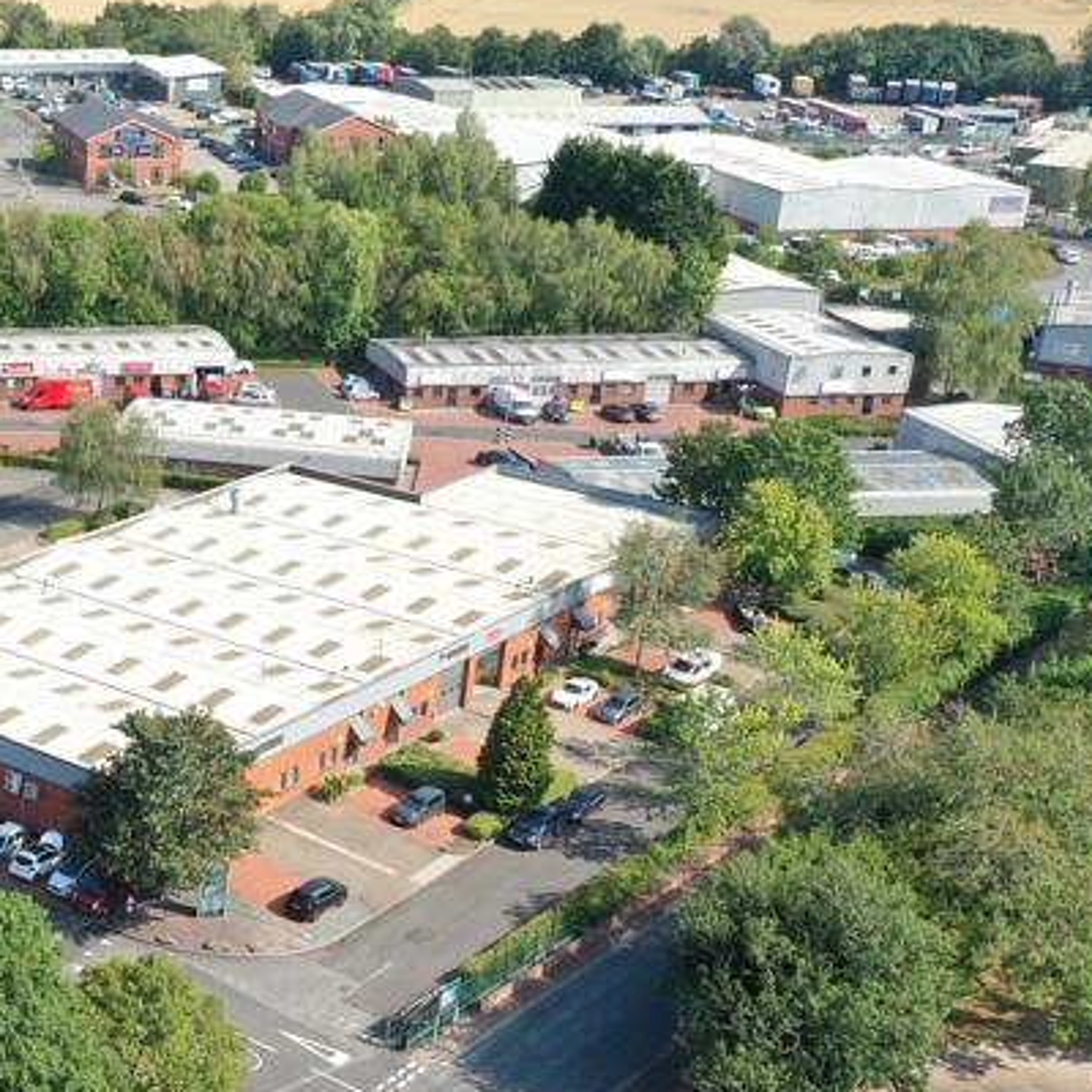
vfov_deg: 28.1
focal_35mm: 61
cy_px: 632
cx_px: -268
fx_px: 2177
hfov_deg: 25.0
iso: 100
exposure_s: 1/240
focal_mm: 10.26
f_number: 5
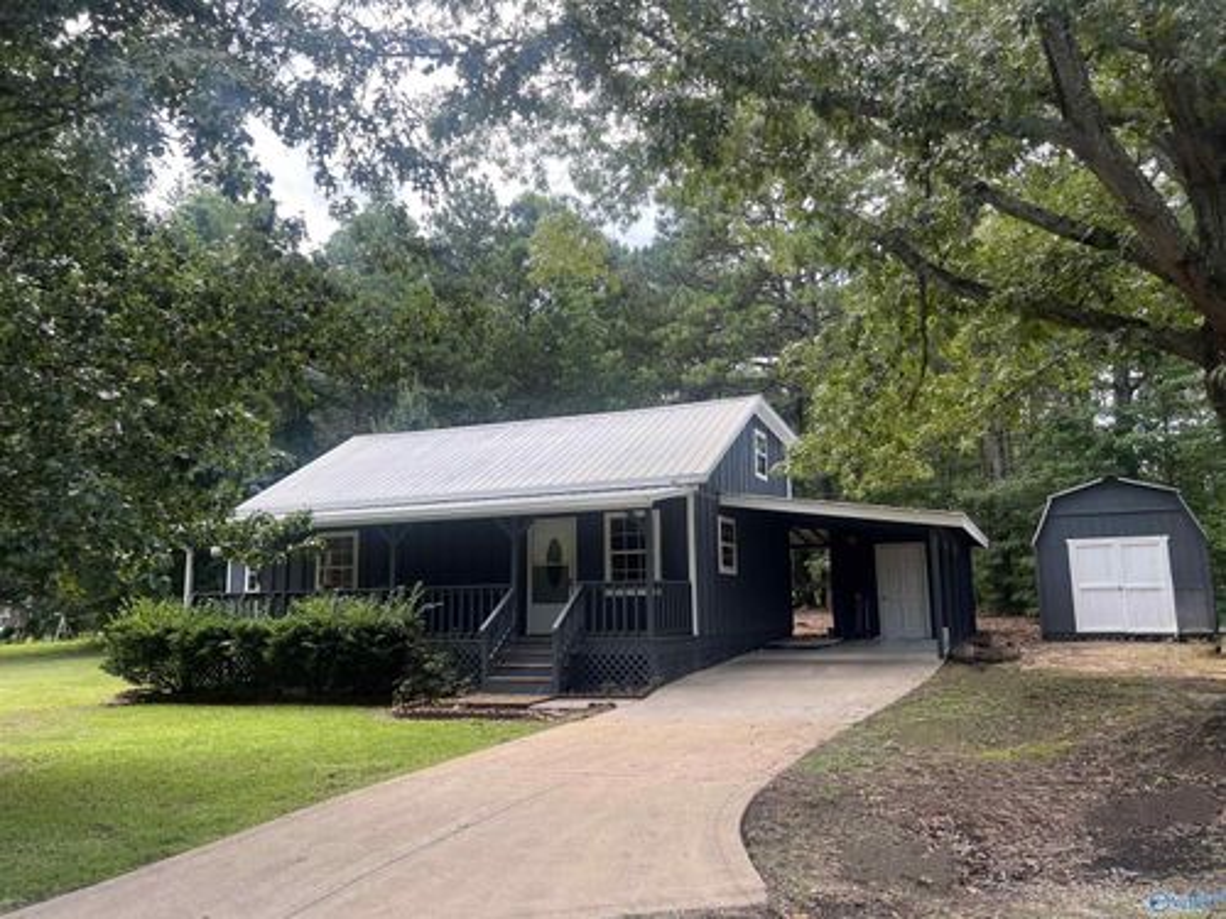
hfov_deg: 67.3
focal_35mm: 26
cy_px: 460
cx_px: 613
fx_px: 921
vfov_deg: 53.1
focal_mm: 5.7
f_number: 1.5
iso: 50
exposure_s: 1/533
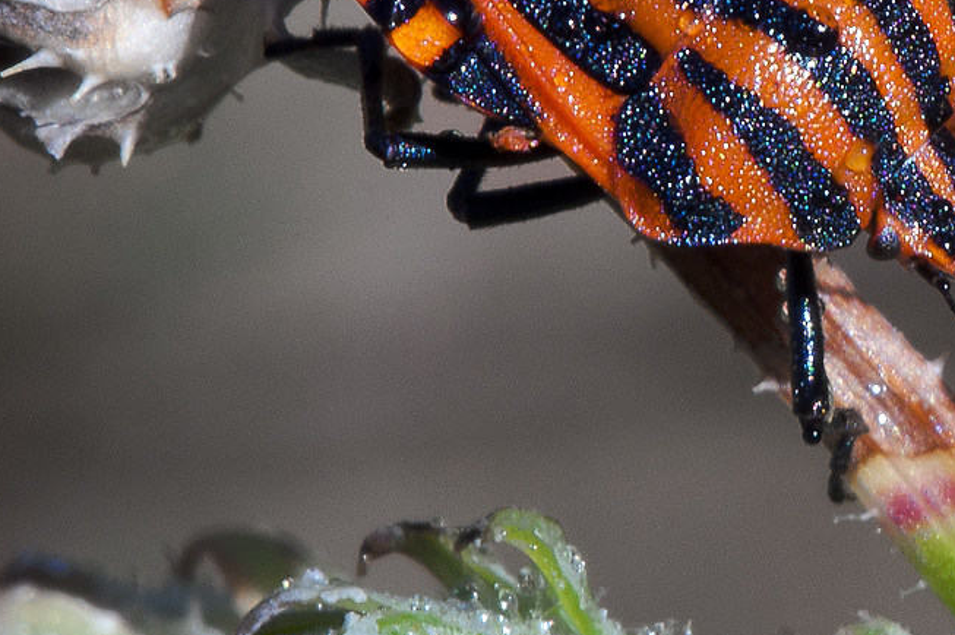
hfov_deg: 1.8
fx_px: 30688
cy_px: 208
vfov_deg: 1.2
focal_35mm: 1158
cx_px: 1079
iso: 200
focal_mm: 210
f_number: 16
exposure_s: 1/40
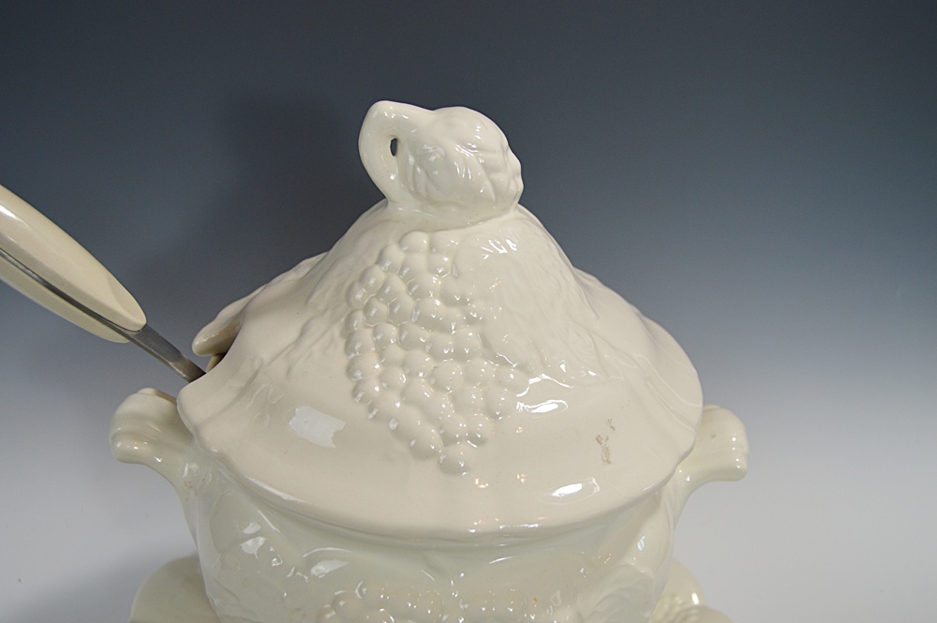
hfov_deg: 43.6
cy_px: 312
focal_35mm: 45
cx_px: 468
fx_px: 1170
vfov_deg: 29.8
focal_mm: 30
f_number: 5
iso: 400
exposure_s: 1/100
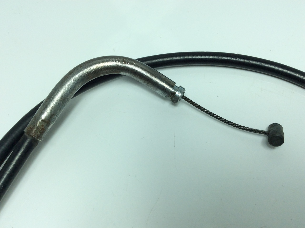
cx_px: 152
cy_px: 114
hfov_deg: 56.9
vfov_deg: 44.1
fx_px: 282
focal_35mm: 32
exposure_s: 1/484
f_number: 2.4
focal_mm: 3.3
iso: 32
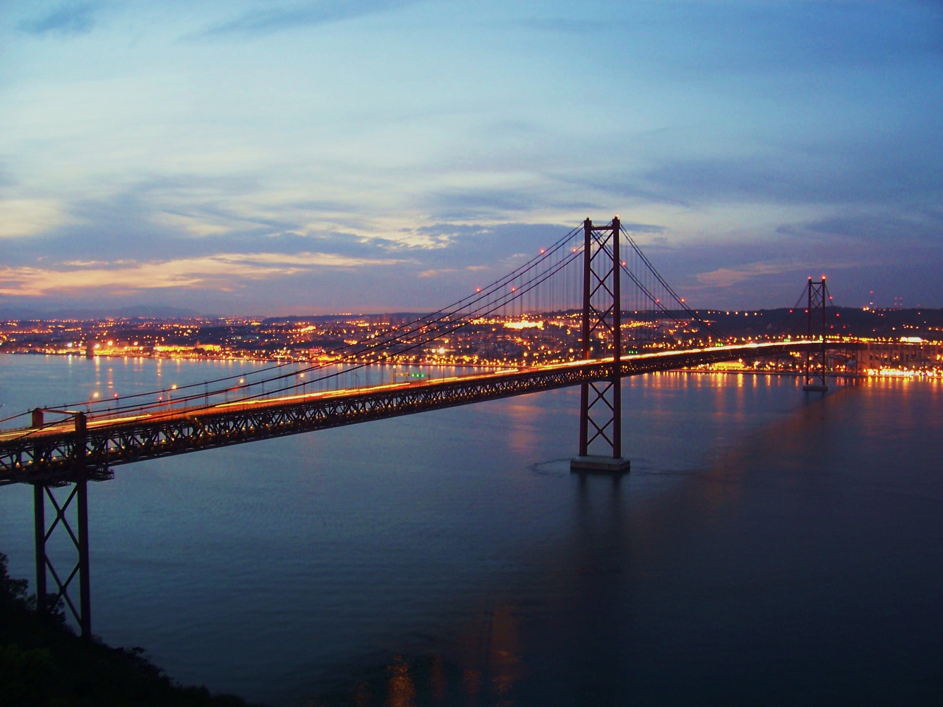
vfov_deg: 41.8
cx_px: 472
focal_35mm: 34
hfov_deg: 54.0
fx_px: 926
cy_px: 354
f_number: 2.7
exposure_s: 1.5
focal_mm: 5.6
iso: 80
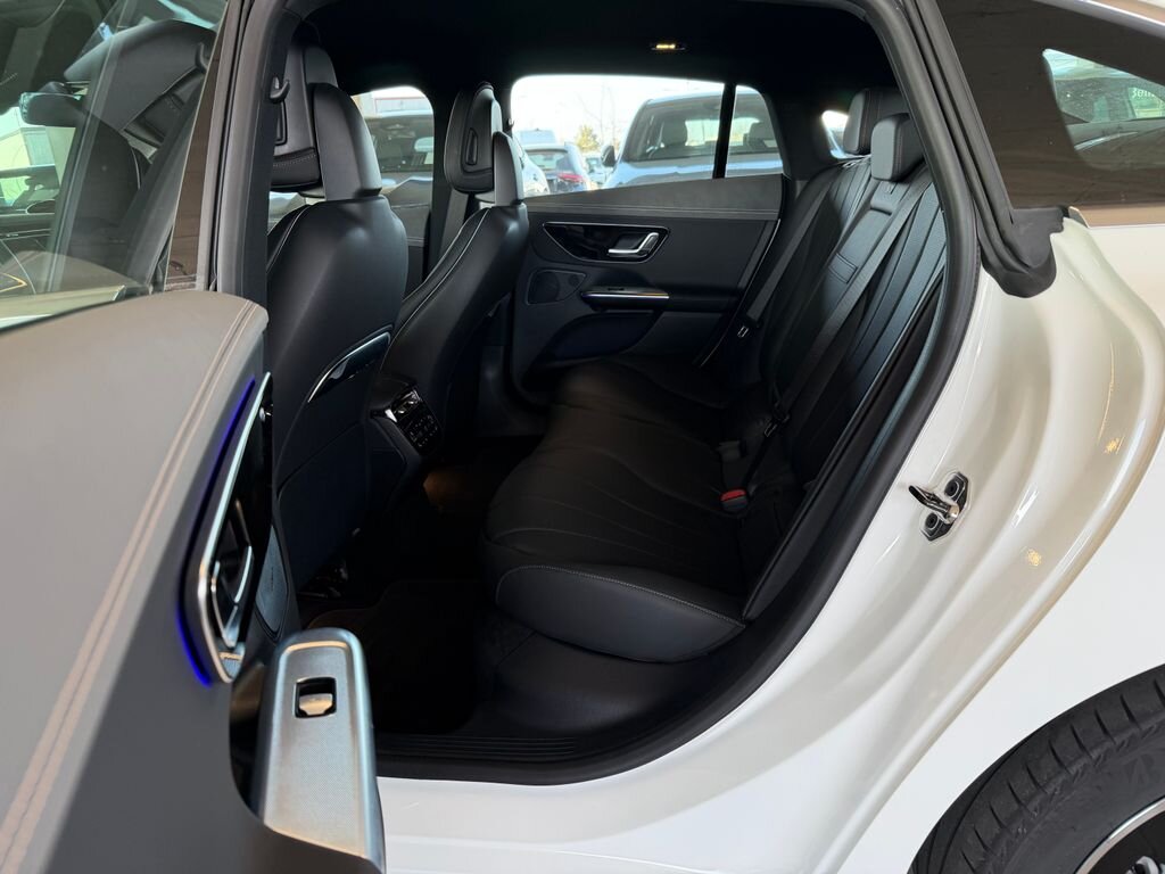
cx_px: 582
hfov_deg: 71.6
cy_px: 437
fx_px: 808
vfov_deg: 56.8
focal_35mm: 24
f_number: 1.78
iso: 100
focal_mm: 6.76
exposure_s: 1/100
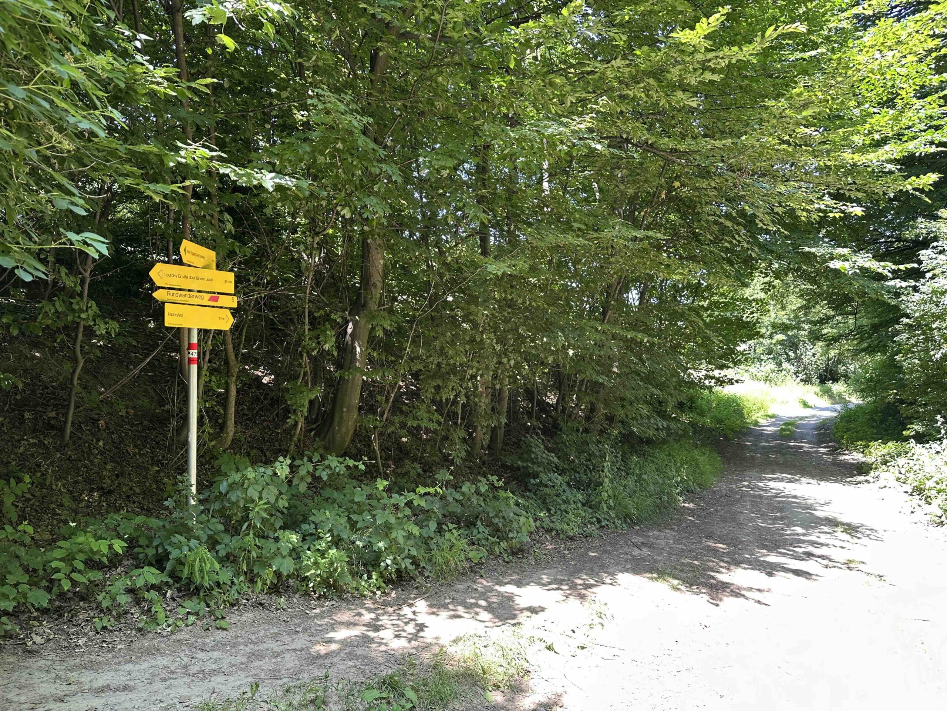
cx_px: 474
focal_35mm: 24
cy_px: 356
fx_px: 657
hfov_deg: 71.6
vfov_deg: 56.8
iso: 80
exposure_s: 1/121
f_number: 1.78
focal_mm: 6.86
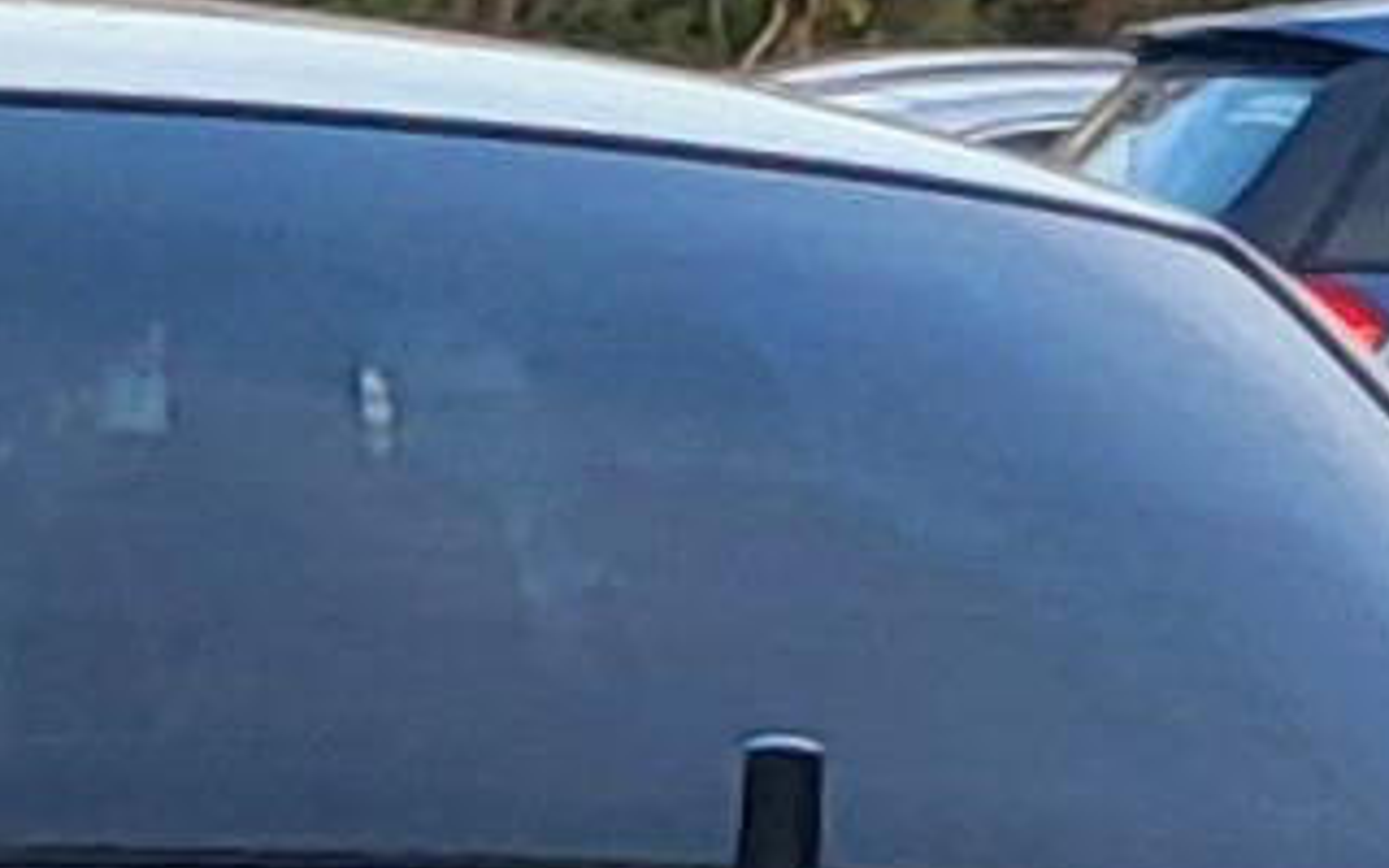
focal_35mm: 129
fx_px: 4883
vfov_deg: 9.7
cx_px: 82
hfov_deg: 15.9
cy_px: 1532
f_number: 1.8
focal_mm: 5.4
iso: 40
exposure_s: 1/556
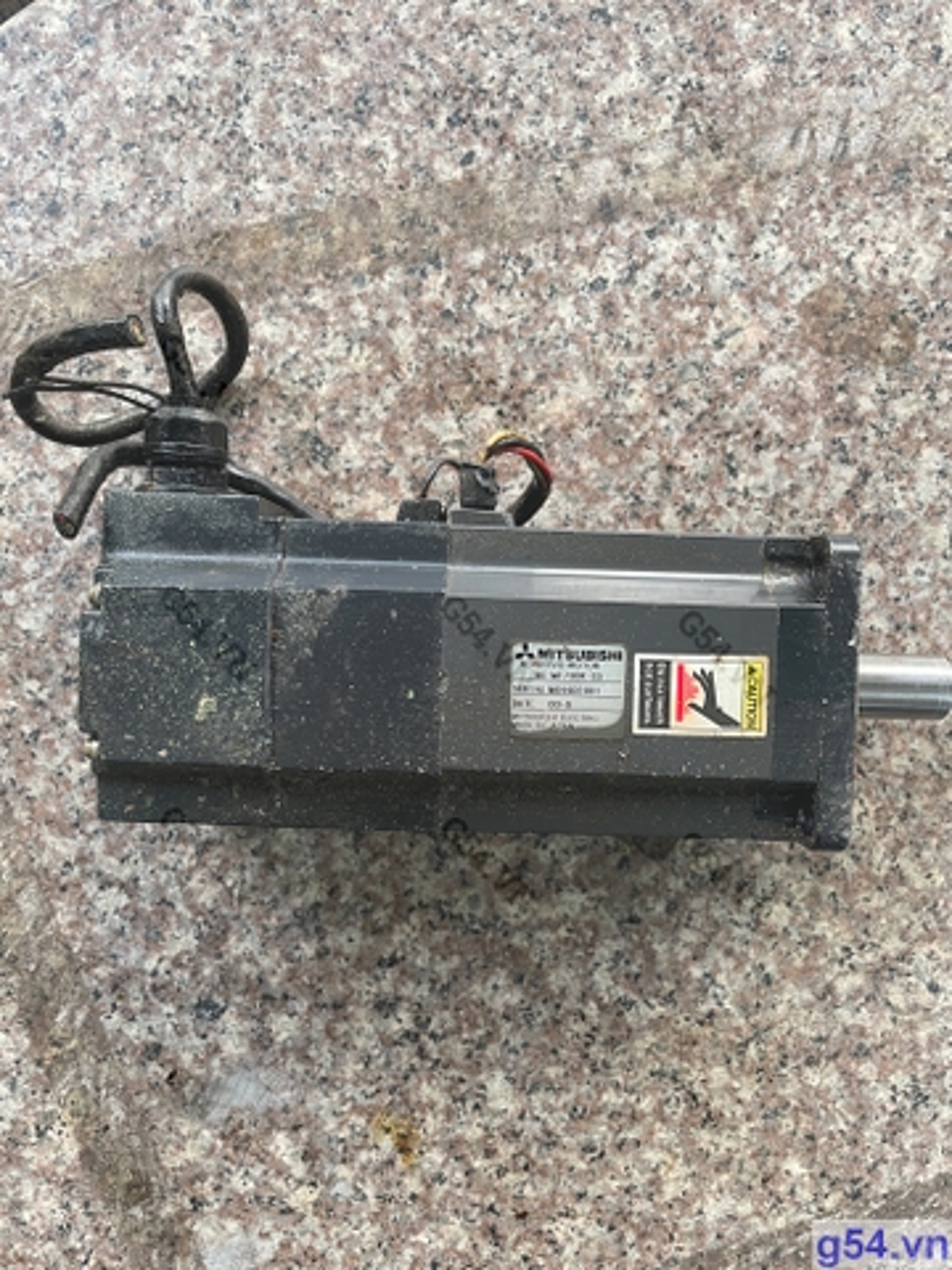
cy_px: 635
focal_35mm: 26
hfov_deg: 53.1
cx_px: 476
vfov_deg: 67.3
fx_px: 953
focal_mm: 4.2
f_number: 1.6
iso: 125
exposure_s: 1/61
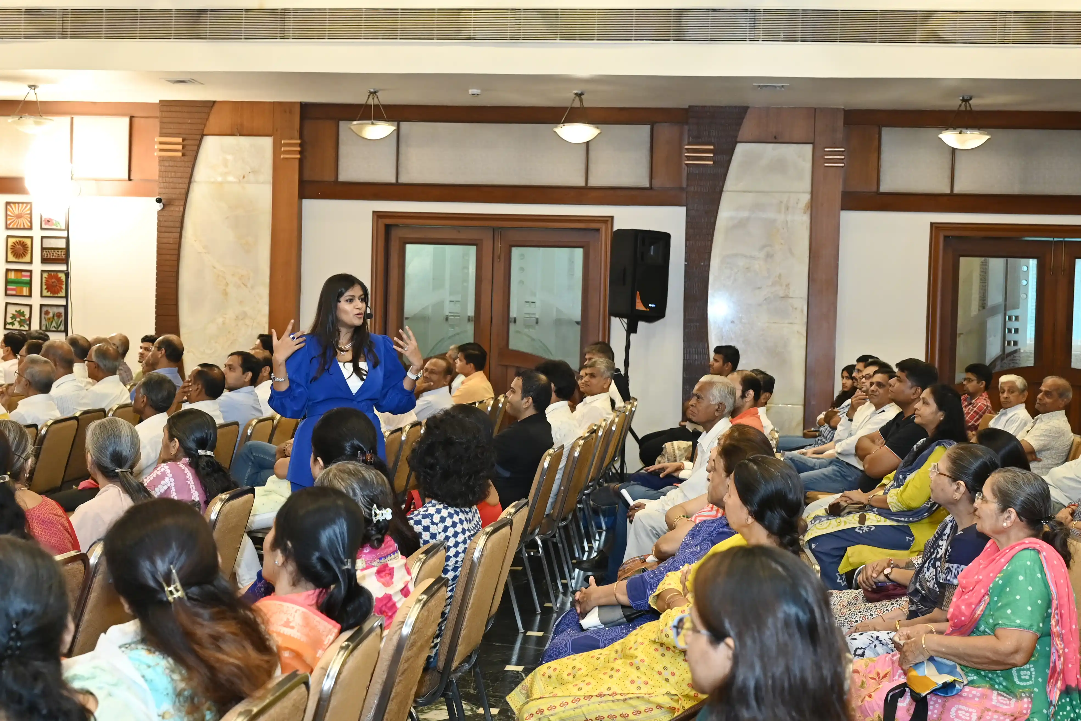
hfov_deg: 43.6
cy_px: 360
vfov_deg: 29.9
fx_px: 1351
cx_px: 540
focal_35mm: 45
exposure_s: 1/200
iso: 2000
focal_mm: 30
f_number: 4
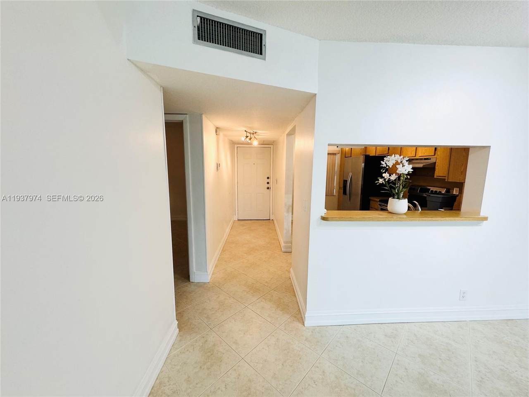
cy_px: 198
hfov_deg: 102.1
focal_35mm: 14
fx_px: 214
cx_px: 264
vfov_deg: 85.7
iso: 160
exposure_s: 1/120
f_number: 2.2
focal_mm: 2.22
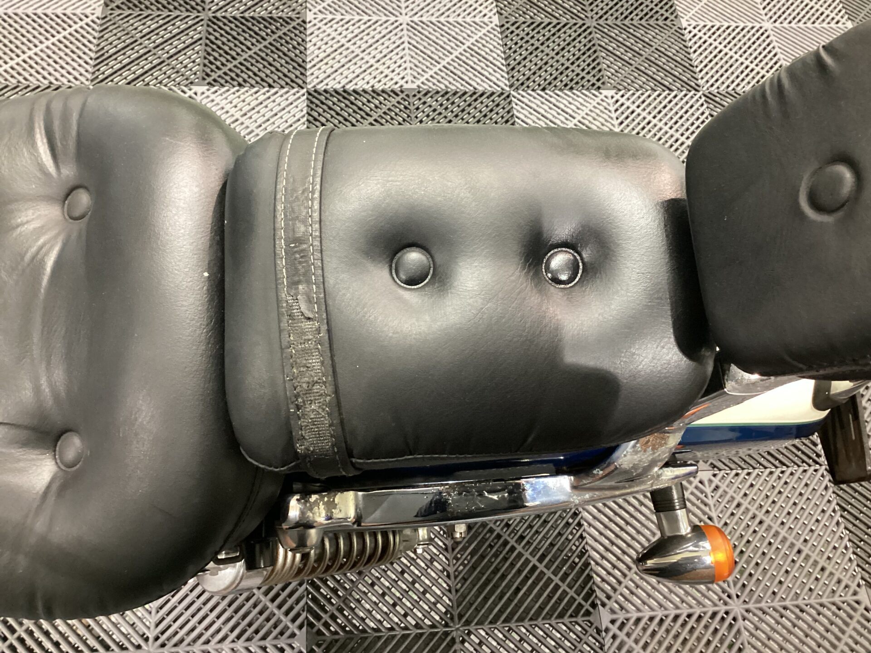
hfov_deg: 58.4
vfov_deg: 45.4
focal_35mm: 31
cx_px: 436
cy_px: 326
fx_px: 780
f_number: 2.4
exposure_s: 1/30
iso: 400
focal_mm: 3.3
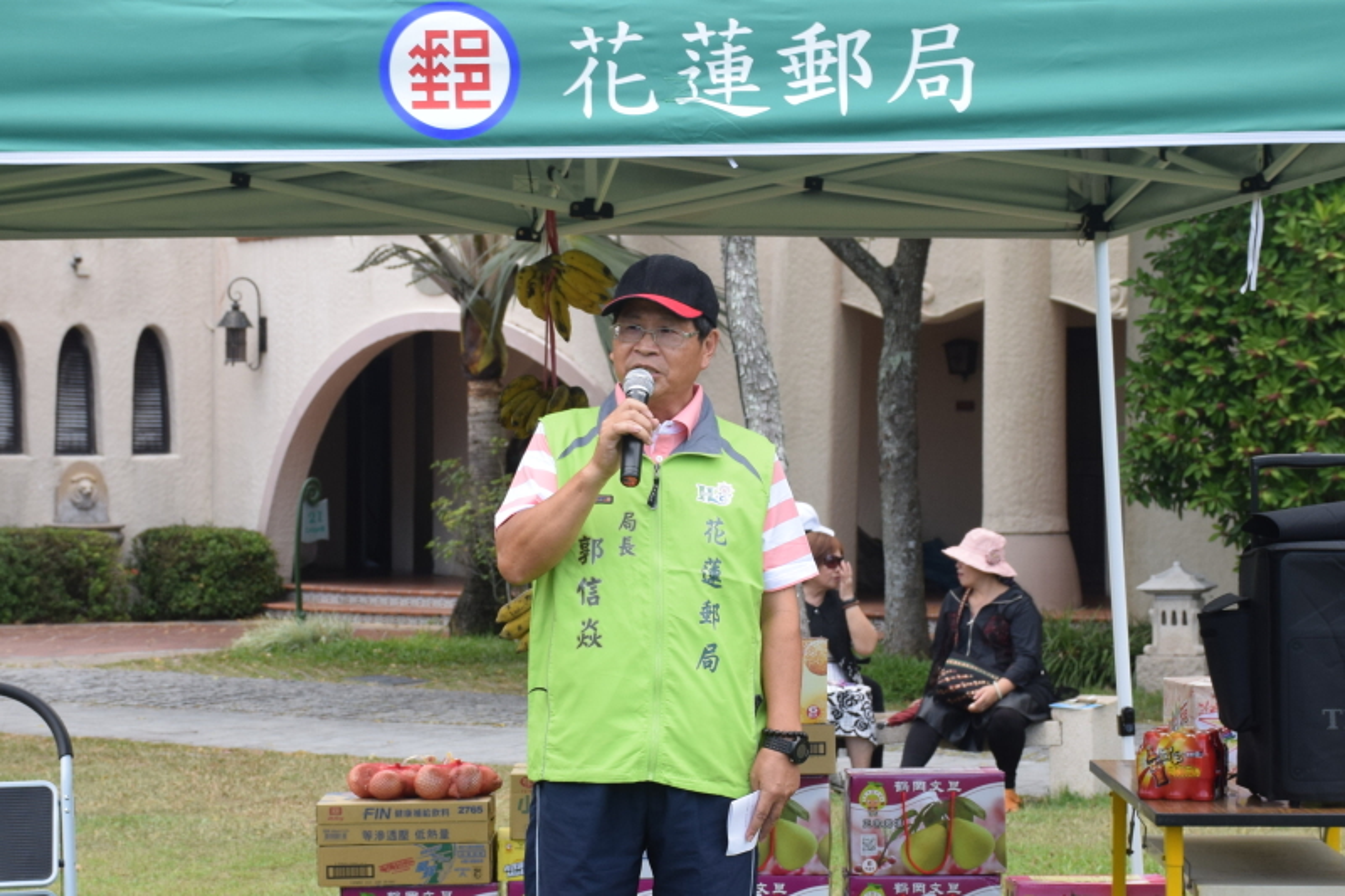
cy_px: 448
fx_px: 2521
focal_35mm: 68
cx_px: 672
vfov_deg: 20.2
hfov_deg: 29.9
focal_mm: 45
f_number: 8
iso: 400
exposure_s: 1/250
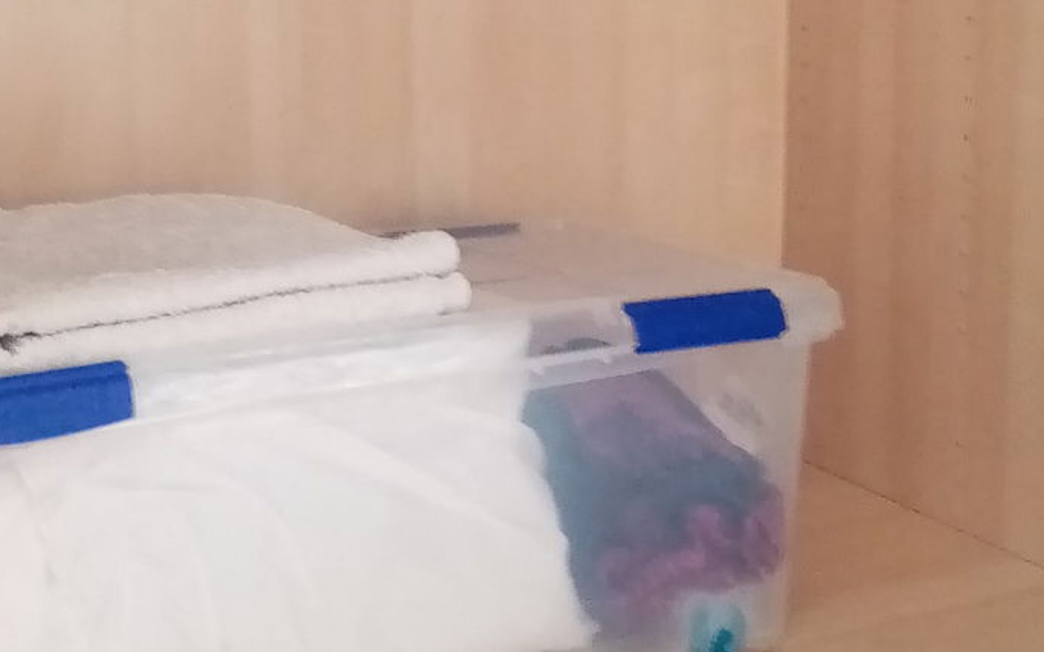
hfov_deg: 24.1
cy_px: 163
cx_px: 592
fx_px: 2446
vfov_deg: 15.1
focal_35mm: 86
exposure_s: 1/20
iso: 835
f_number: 1.8
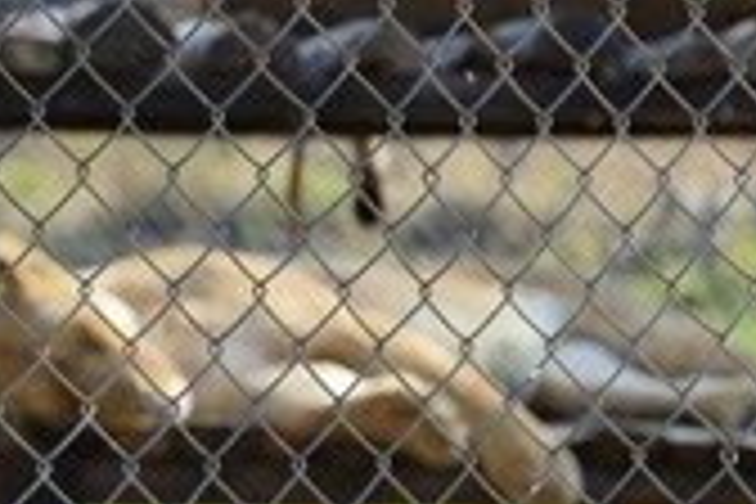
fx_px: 8903
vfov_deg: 3.2
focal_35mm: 424
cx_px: 99
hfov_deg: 4.9
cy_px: 50
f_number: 11
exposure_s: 1/320
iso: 400
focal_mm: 170
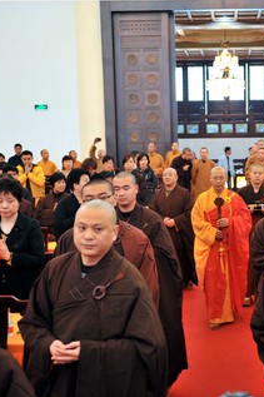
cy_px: 198
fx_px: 584
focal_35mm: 53
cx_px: 221
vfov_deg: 37.5
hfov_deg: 24.9
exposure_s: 1/90
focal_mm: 35
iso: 1000
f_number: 2.8
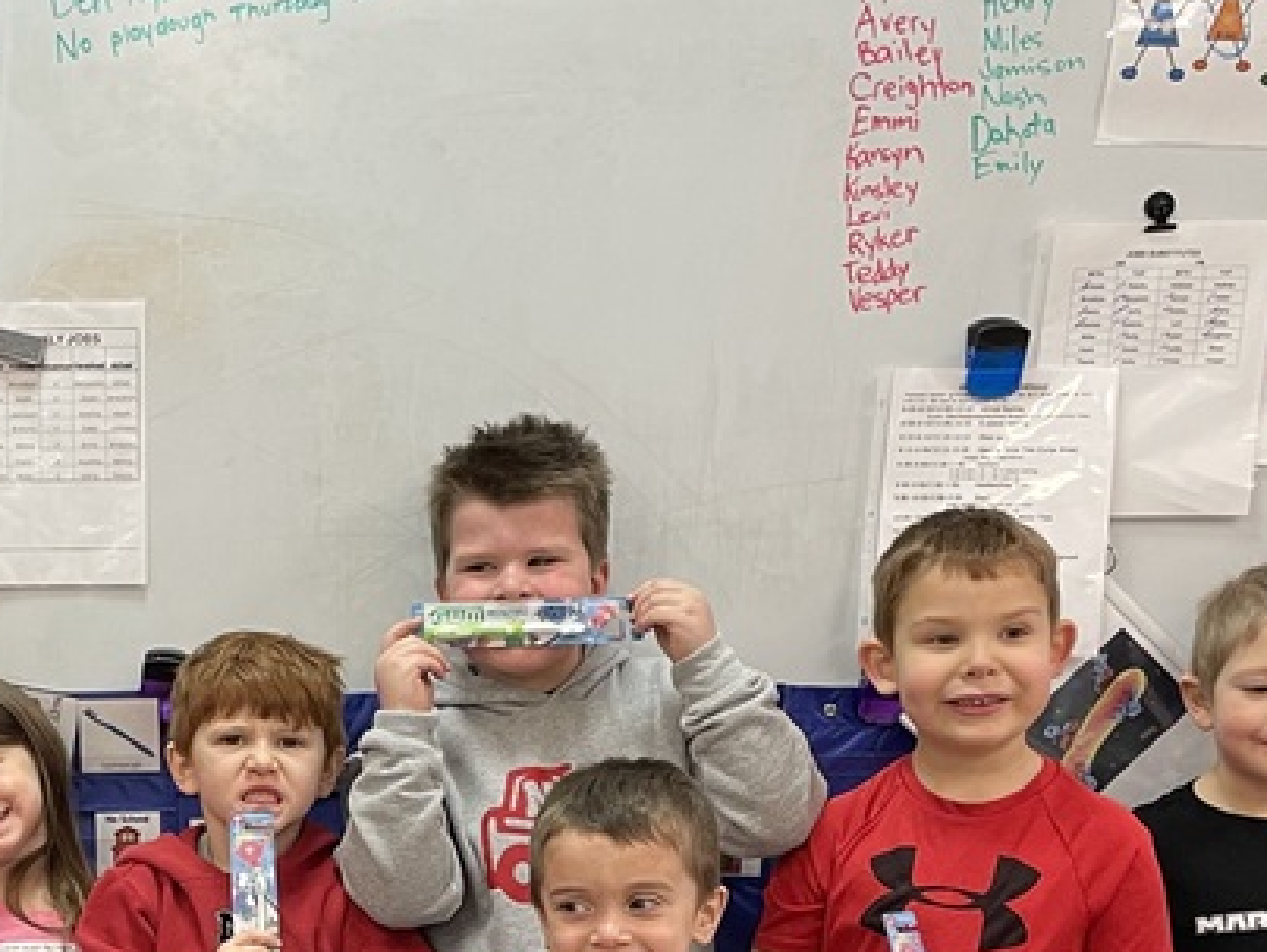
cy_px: 993
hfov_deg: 28.1
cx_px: 104
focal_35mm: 66
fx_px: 2418
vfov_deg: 21.4
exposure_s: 1/60
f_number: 1.6
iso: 125
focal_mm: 4.2
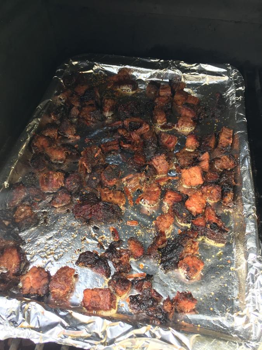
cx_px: 131
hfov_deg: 48.2
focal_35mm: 29
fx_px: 293
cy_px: 175
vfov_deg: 61.7
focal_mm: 4.15
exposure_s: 1/120
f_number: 2.2
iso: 50
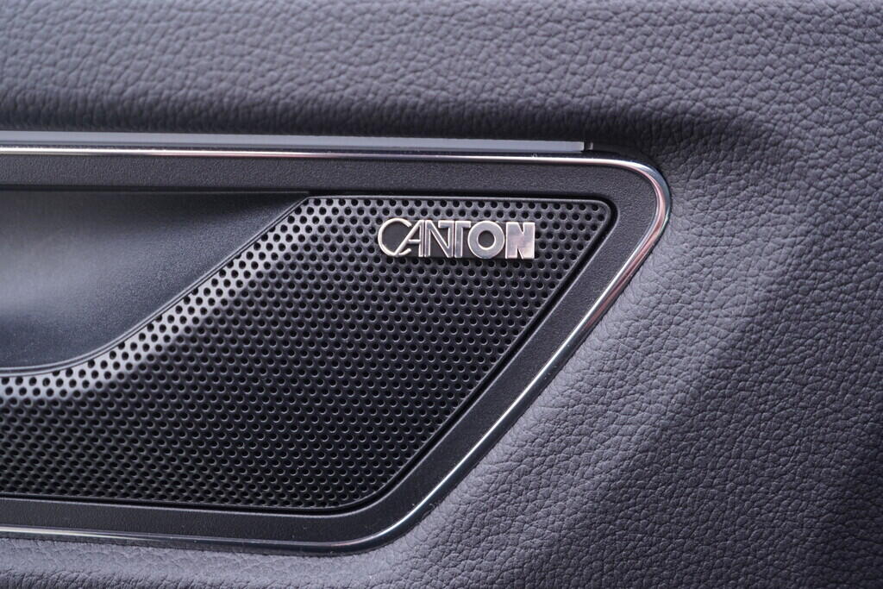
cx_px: 442
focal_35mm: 36
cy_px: 294
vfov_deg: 36.9
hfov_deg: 53.1
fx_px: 883
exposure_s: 1/40
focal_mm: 24
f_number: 2.8
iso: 250
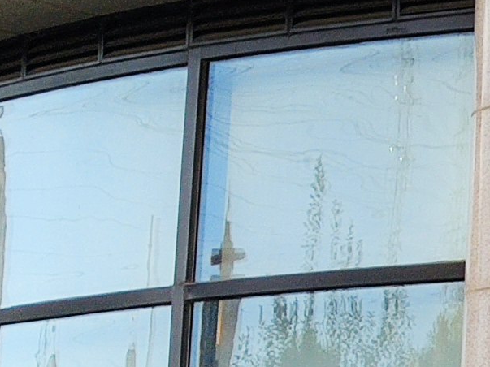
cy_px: 252
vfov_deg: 7.5
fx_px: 2816
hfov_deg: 8.8
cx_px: 1246
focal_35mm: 199
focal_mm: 4.75
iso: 112
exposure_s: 1/772
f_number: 1.75
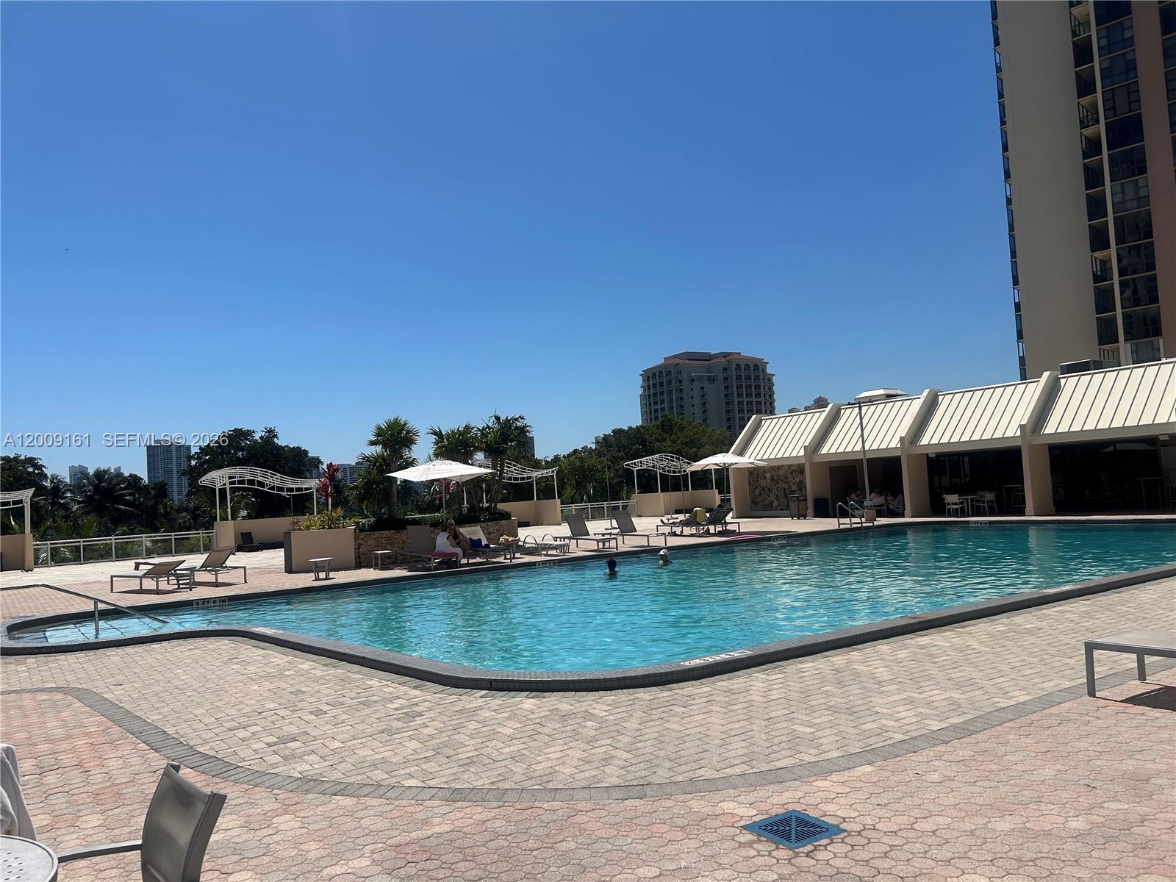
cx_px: 588
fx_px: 883
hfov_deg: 67.3
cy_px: 441
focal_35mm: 26
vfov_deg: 53.1
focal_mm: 5.7
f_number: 1.5
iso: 50
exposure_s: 1/8696
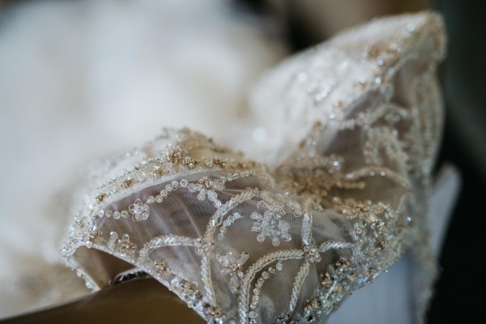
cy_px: 162
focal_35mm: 50
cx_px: 243
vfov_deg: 27.0
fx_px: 675
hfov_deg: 39.6
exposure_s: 1/200
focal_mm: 50
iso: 400
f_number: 1.8
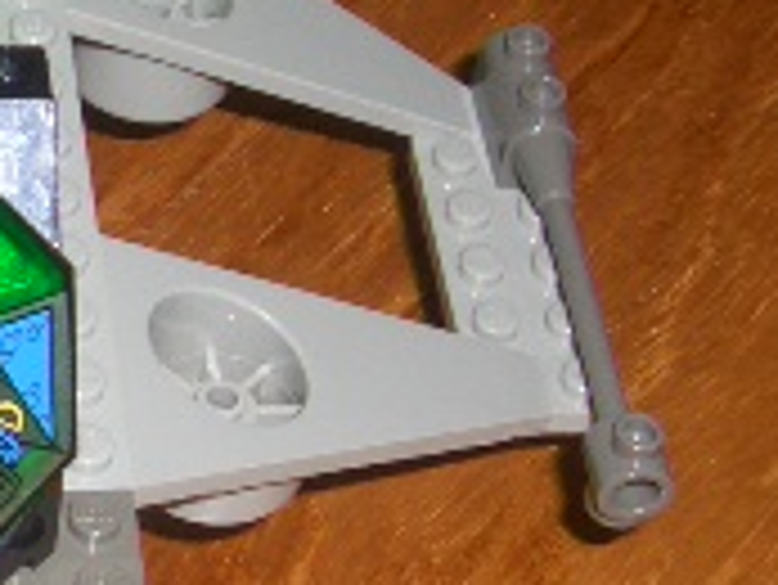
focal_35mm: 133
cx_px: -216
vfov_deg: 11.2
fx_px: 2991
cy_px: 351
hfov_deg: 14.3
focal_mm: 4.8
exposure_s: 1/40
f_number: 4
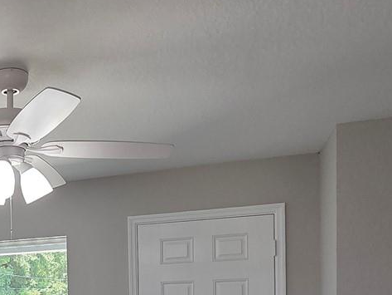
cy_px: 328
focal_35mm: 44
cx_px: 24
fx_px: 498
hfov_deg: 39.2
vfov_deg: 29.5
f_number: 2.2
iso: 160
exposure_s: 1/120
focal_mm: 2.2
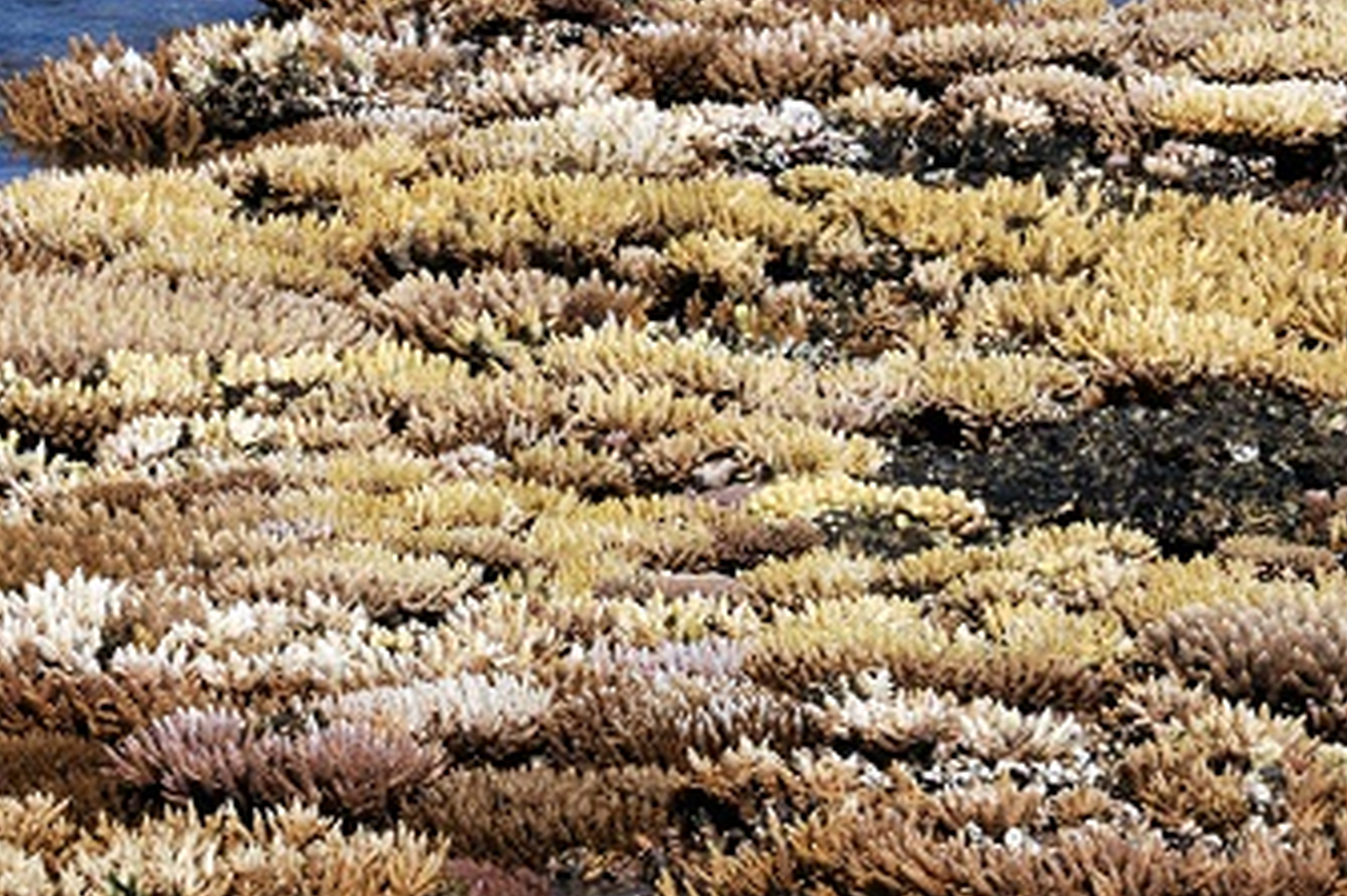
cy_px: 442
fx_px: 27075
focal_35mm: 724
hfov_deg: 2.8
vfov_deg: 1.9
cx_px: 551
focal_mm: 300
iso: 200
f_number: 14
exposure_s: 1/640
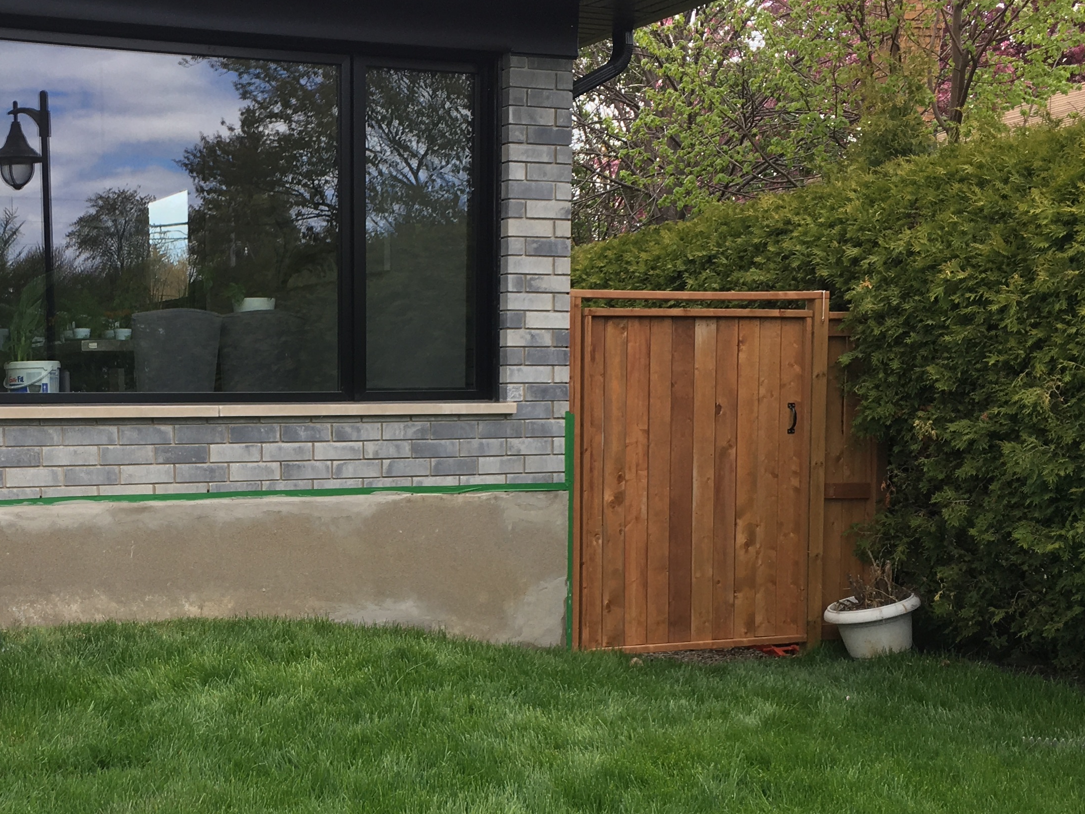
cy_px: 591
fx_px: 1693
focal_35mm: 54
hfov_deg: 34.6
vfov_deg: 26.7
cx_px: 248
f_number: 2.2
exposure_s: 1/298
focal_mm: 4.15
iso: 25
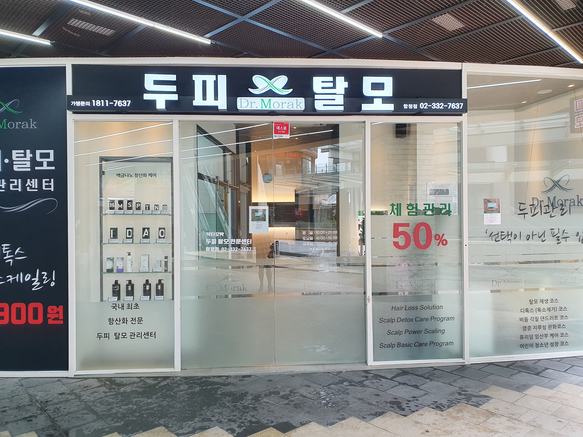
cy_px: 218
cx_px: 292
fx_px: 438
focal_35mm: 26
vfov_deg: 53.1
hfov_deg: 67.3
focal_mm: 4.32
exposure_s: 1/120
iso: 125
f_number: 2.4
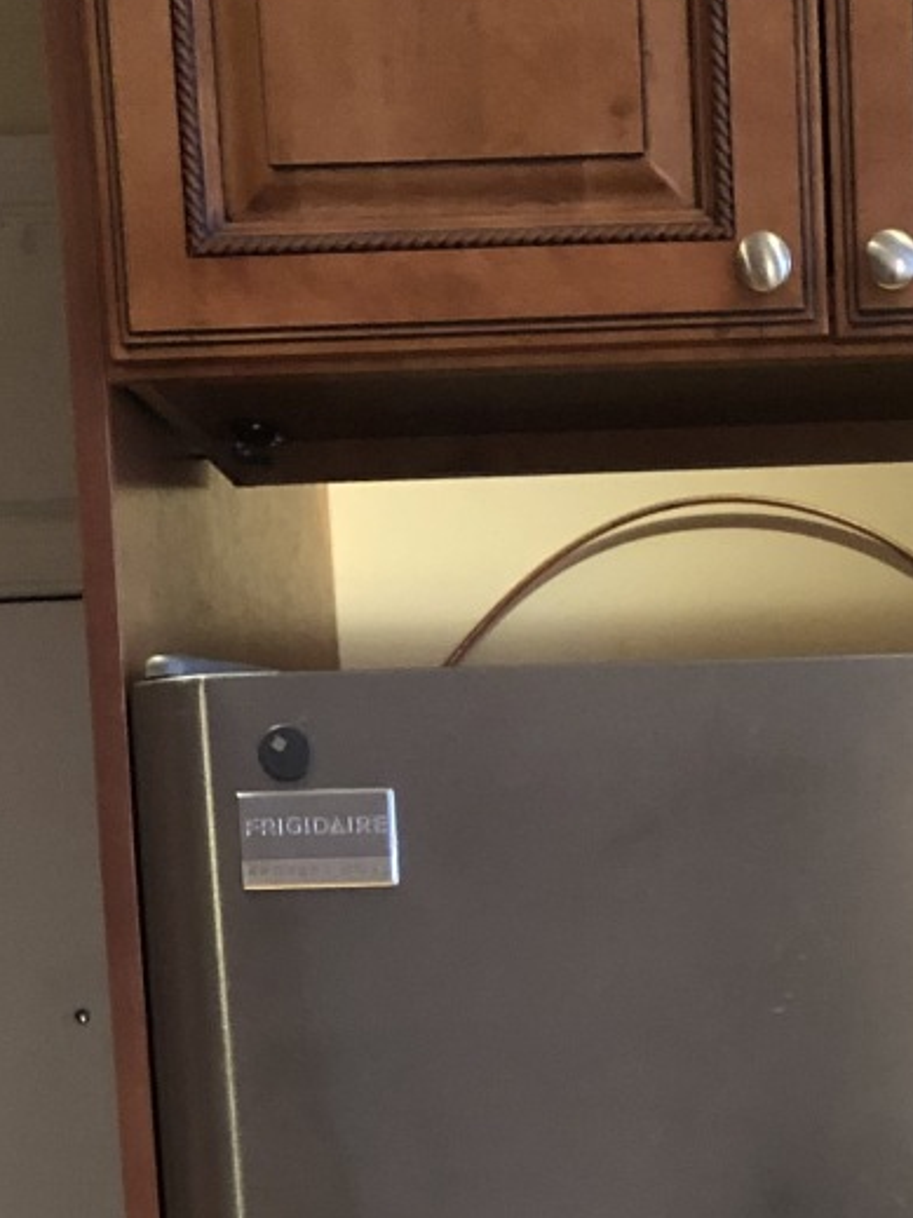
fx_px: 3377
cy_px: 1791
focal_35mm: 96
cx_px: 870
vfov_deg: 18.3
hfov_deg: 15.2
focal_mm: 3.99
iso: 100
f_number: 1.8
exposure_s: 1/15
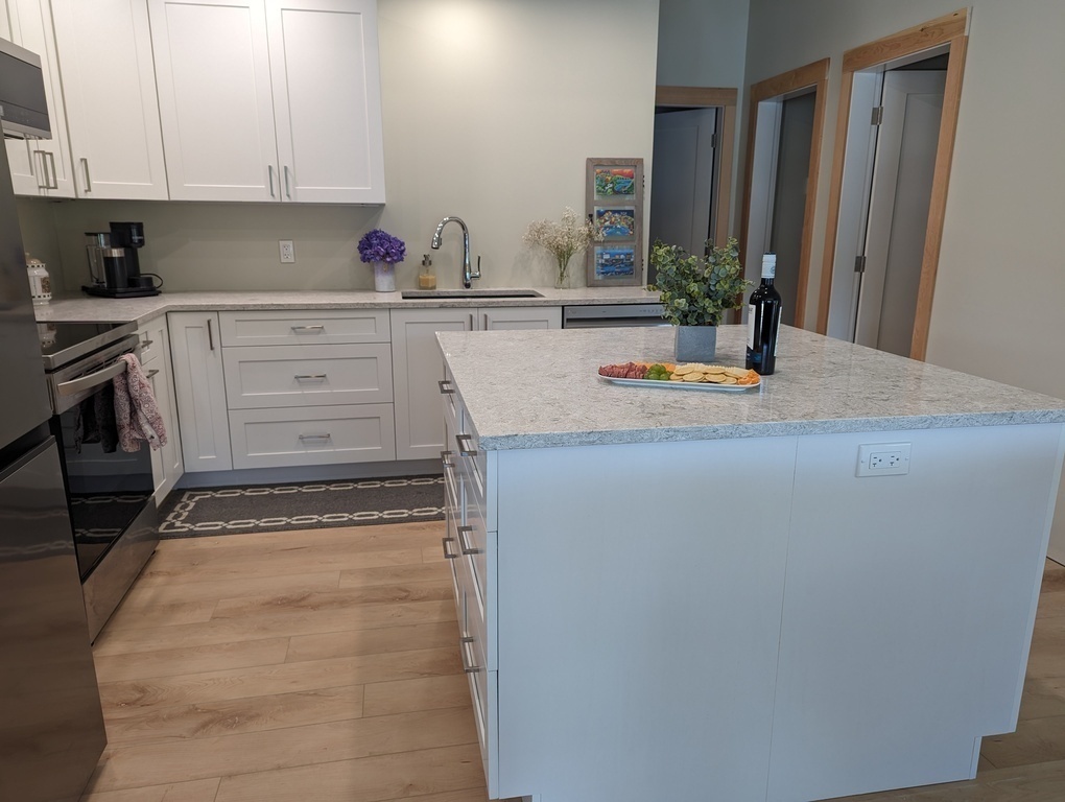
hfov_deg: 71.5
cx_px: 532
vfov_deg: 56.9
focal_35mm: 24
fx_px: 739
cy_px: 401
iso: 67
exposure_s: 1/60
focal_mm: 6.81
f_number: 1.85
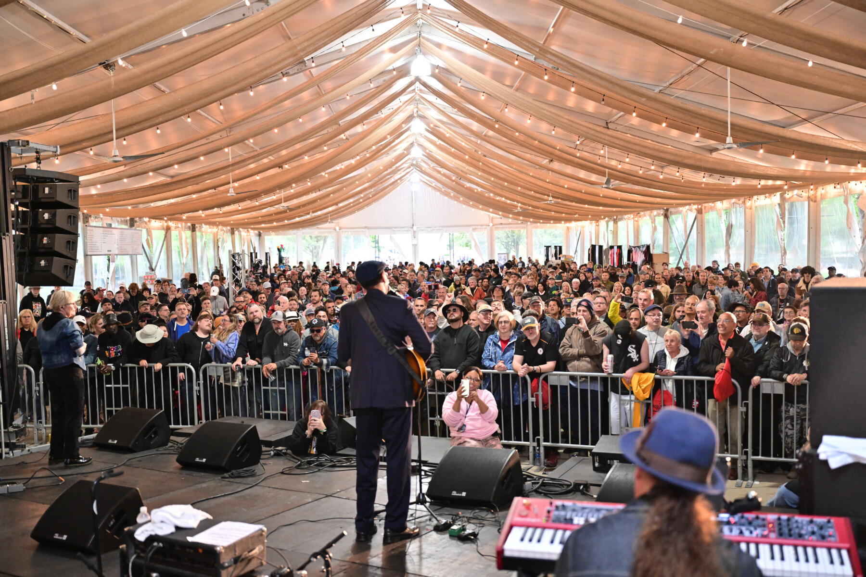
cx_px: 433
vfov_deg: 32.6
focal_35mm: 41
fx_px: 986
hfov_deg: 47.4
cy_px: 288
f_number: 2.8
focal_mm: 41
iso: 2500
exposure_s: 1/100
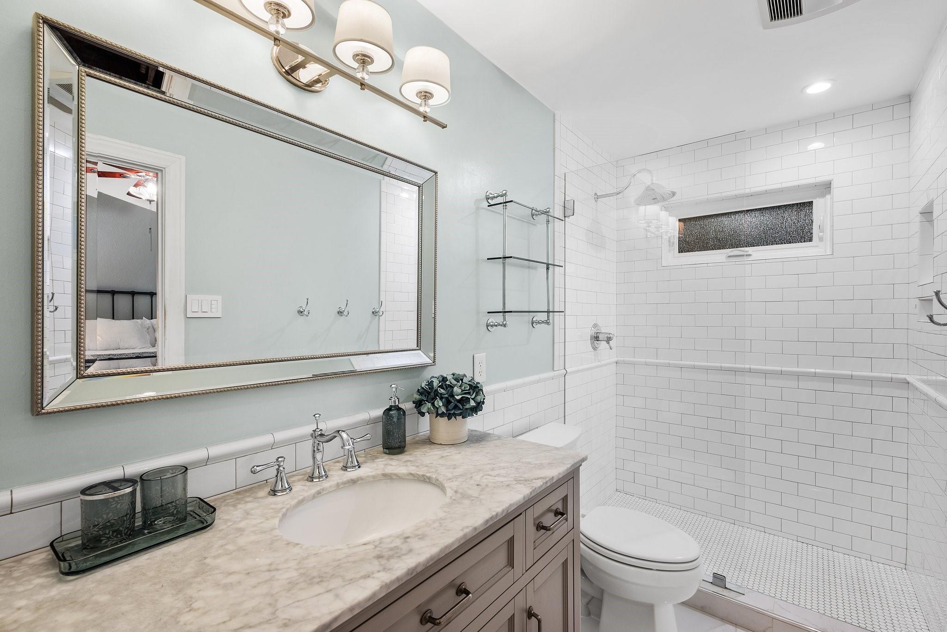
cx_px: 474
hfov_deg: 96.7
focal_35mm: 16
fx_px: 421
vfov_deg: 73.8
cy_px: 316
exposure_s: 1/1.67
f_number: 10
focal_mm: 16
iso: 400
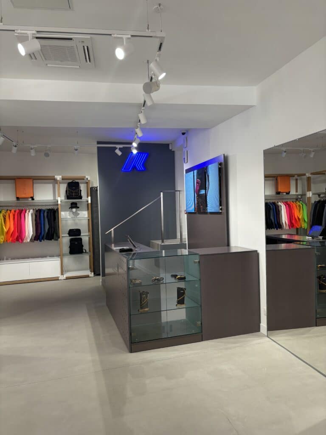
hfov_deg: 53.1
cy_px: 218
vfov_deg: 67.3
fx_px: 326
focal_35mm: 26
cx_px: 163
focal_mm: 5.96
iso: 50
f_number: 1.6
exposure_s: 1/100
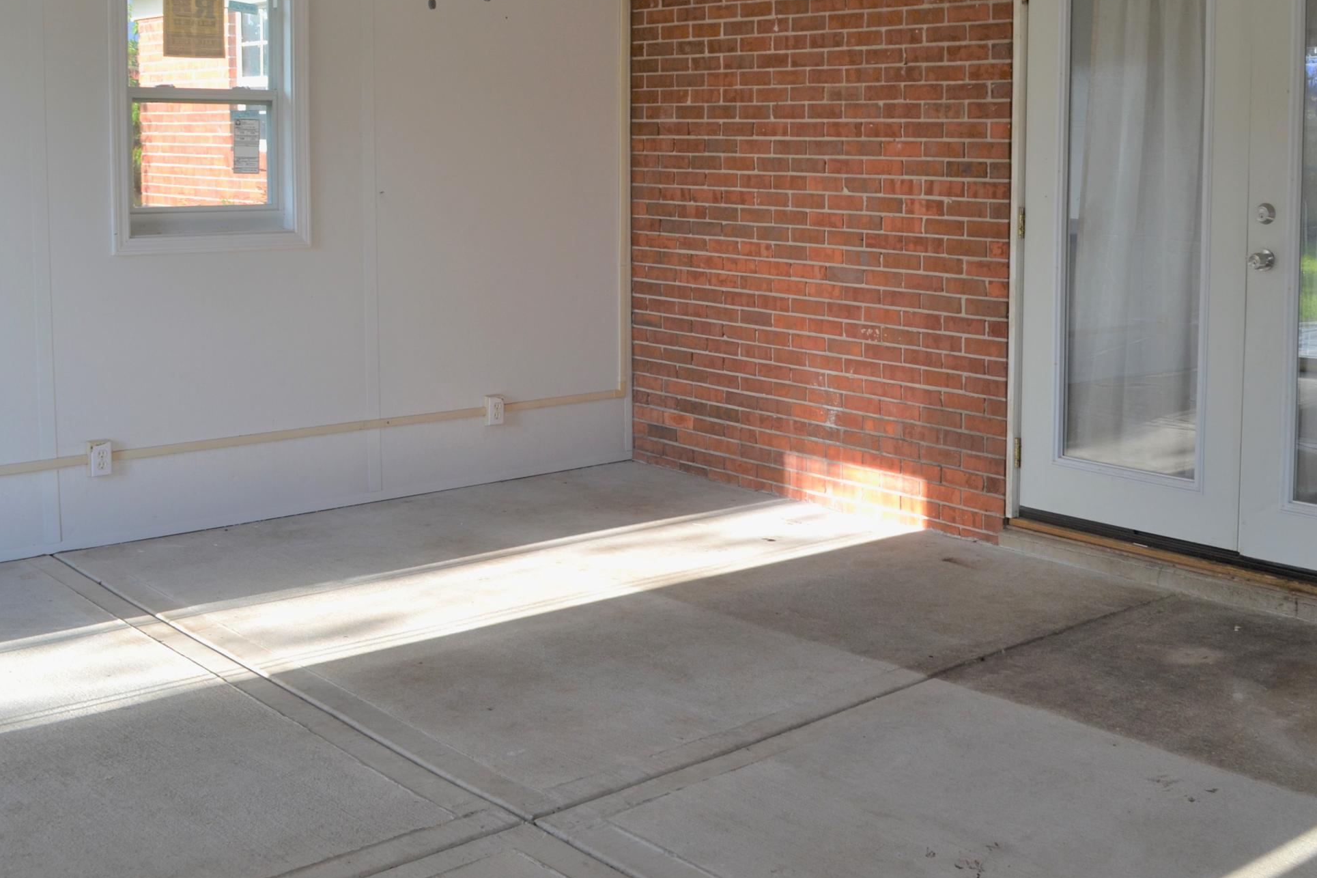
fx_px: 1536
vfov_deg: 31.4
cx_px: 837
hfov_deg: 45.9
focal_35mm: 42
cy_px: 225
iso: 220
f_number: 5.6
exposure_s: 1/125
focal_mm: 18
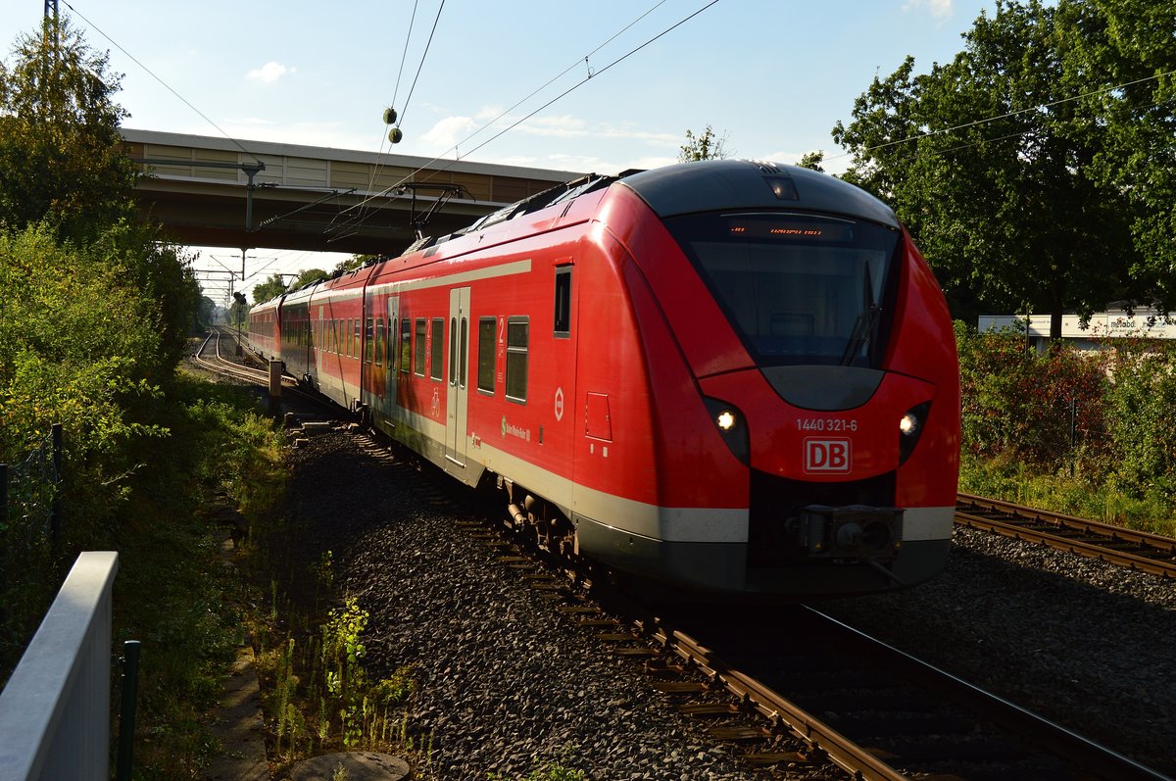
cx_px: 588
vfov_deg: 31.8
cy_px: 390
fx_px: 1370
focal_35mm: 42
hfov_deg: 46.4
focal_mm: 28
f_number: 8
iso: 200
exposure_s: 1/640
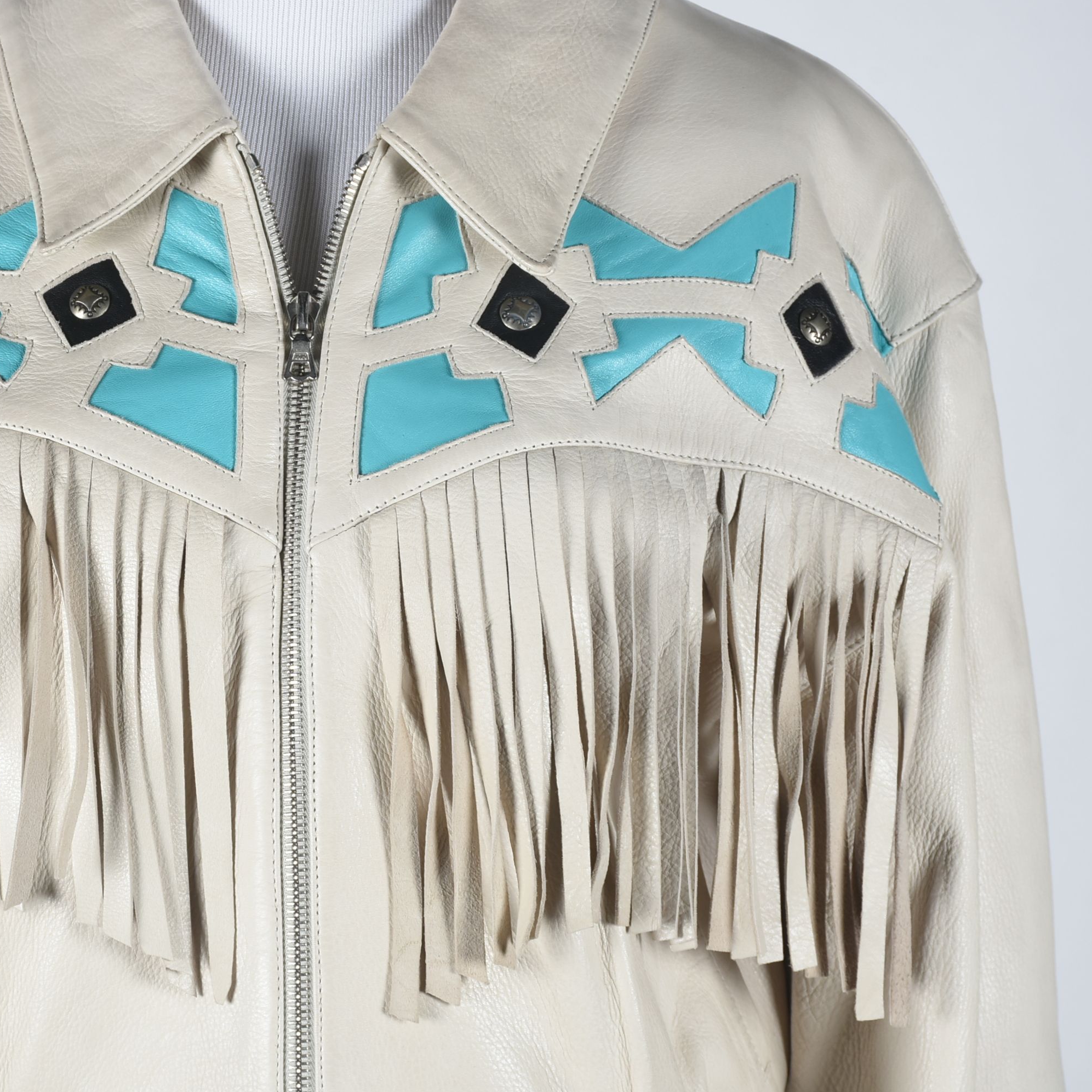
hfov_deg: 12.1
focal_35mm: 144
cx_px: 323
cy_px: 546
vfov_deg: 12.2
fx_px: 5127
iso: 200
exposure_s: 1/125
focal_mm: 75
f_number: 11
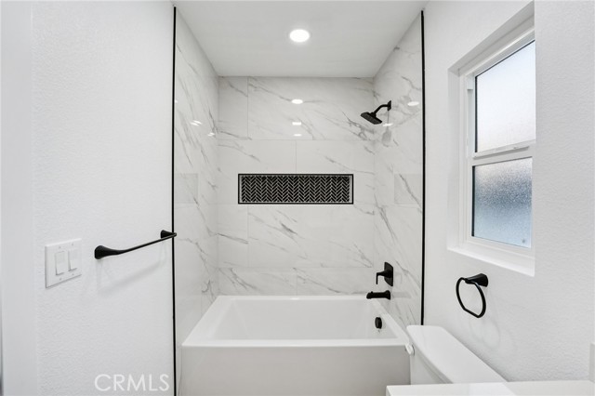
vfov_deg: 77.3
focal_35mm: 15
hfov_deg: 100.4
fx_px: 248
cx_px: 298
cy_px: 198
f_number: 8
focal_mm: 15
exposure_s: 1/50
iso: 400
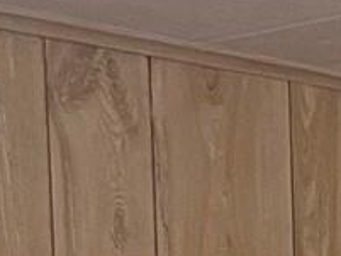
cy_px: 614
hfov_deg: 8.1
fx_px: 2040
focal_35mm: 207
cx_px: 1037
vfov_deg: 6.8
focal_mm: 5.1
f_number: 1.6
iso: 200
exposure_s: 1/60
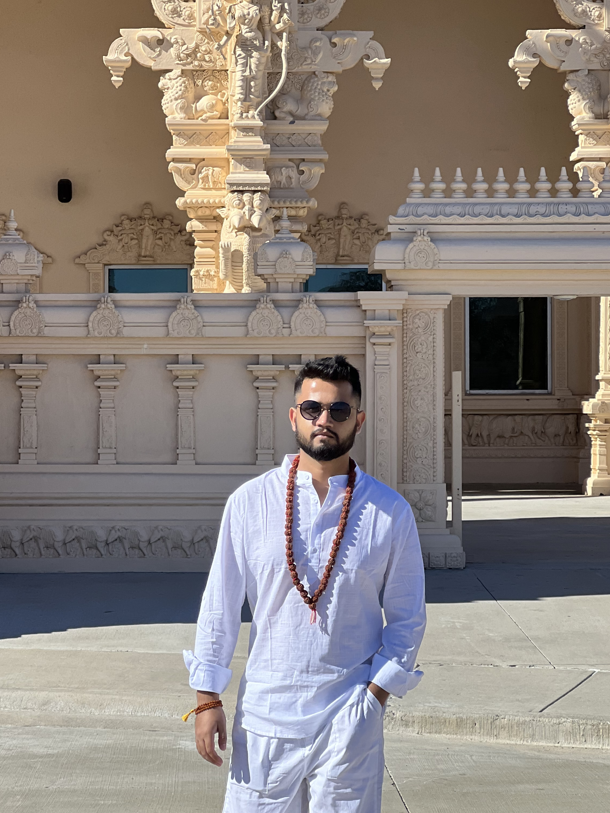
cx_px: 268
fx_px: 2420
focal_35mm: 103
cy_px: 384
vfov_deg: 19.1
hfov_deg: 14.4
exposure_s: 1/769
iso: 32
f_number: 2.8
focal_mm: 9
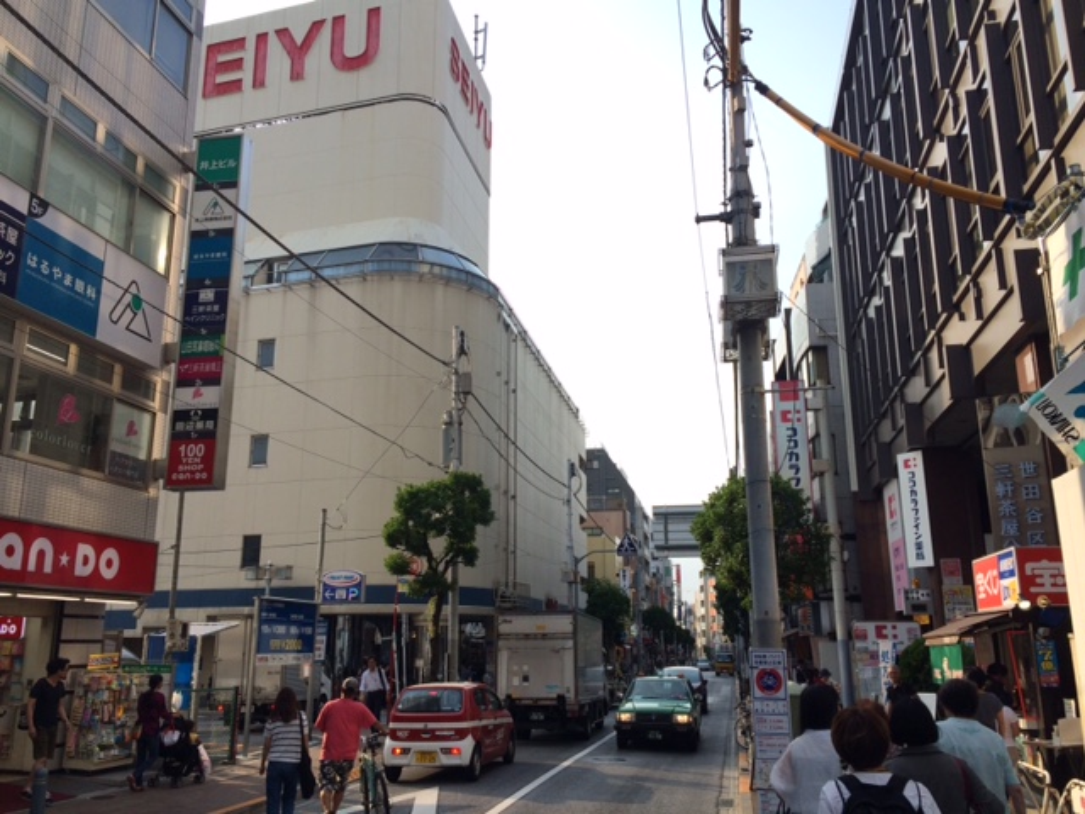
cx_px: 542
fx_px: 909
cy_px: 407
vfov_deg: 48.2
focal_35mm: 29
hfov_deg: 61.7
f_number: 2.2
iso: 32
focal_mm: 4.15
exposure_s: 1/855
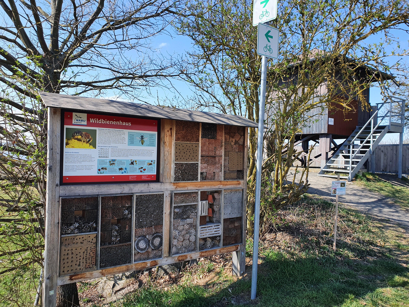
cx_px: 204
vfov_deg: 53.1
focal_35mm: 26
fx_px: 307
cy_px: 154
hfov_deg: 67.3
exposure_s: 1/786
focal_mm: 4.32
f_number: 2.4
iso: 50
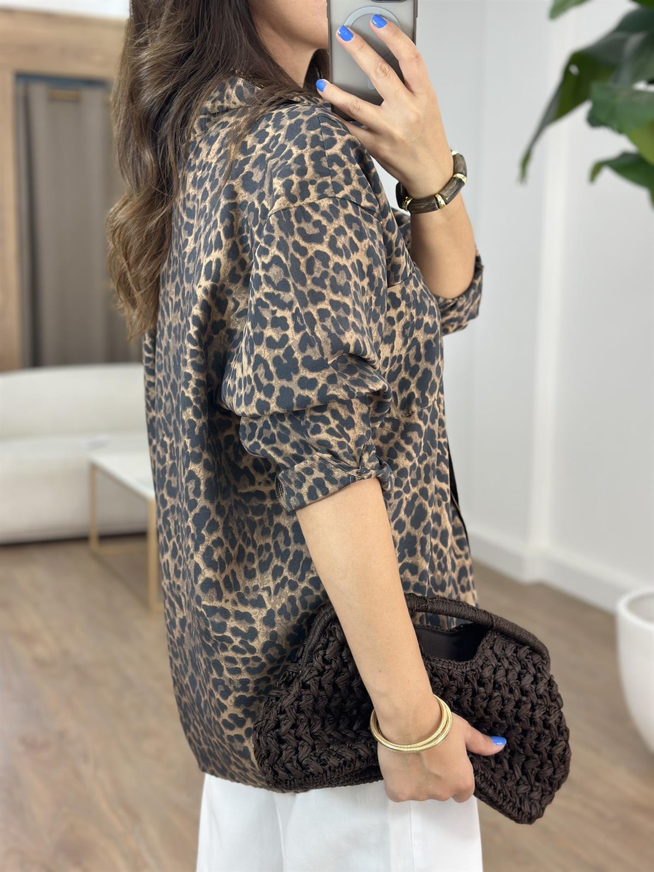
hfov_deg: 30.3
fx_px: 1209
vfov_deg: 39.7
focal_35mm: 48
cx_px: 327
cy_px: 436
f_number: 1.78
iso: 80
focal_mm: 6.86
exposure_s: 1/141
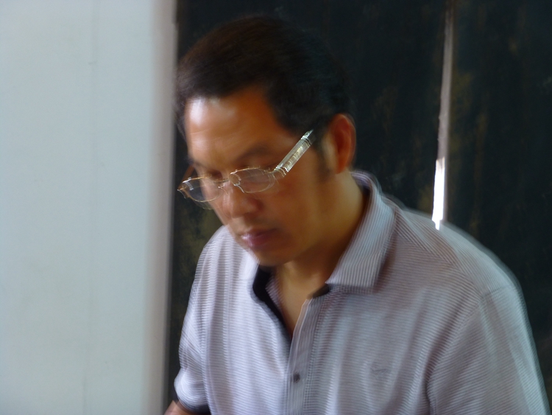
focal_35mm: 154
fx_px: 2457
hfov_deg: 12.8
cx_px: 276
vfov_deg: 9.6
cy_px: 208
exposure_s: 1
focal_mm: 27.6
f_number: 5.4
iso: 100
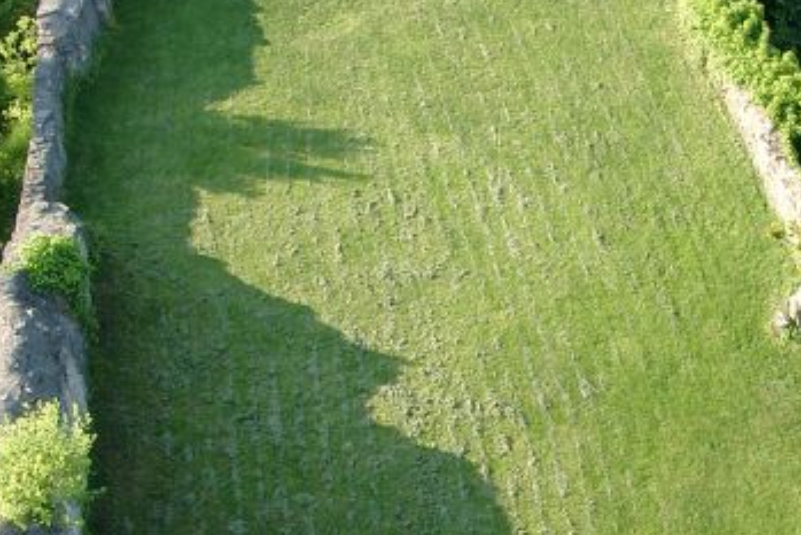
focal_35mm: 81
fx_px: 1803
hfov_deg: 24.7
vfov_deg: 16.8
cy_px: 342
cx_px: 633
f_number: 4
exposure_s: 1/113
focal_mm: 7.13
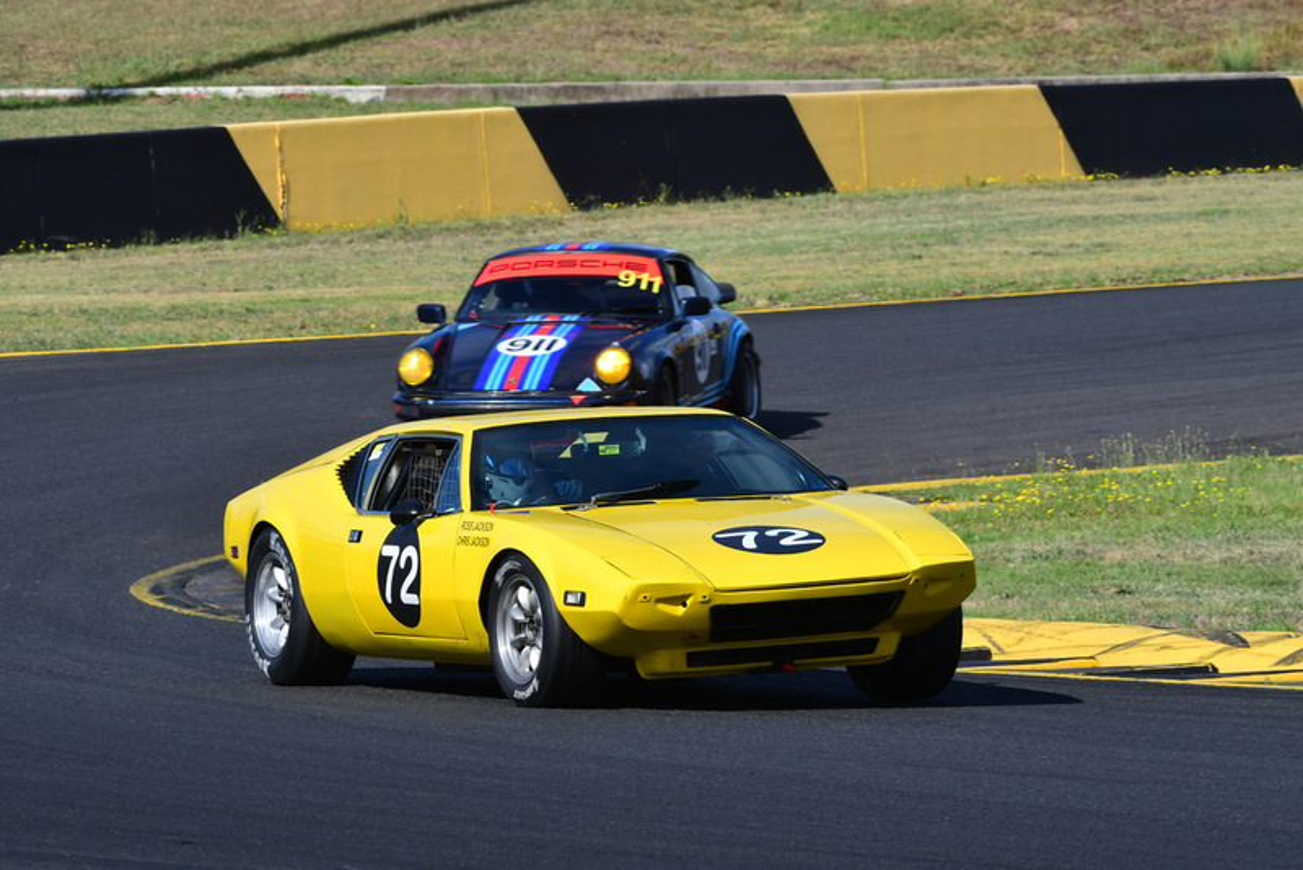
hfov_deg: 6.9
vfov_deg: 4.6
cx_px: 652
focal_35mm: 300
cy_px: 435
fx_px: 10862
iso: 400
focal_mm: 200
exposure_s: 1/640
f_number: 11
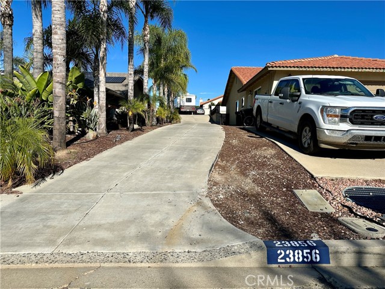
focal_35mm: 24
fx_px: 267
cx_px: 192
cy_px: 144
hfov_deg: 71.6
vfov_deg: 56.8
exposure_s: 1/6623
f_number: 1.78
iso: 80
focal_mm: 6.86
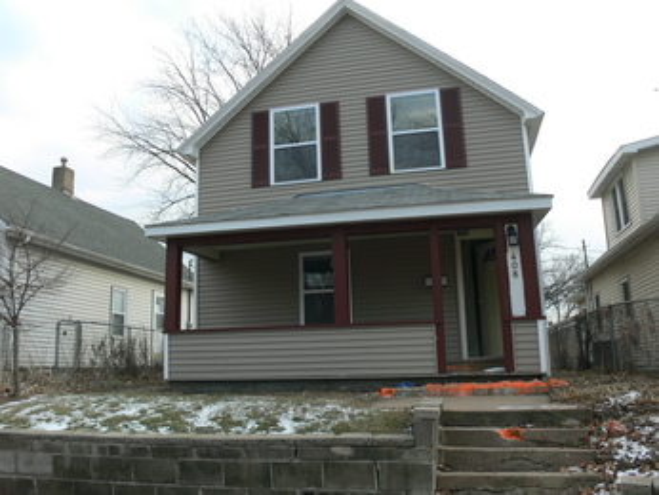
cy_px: 248
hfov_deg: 43.8
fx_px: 819
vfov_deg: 33.6
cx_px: 330
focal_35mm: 43
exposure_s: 1/100
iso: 80
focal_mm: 8.5
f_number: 4
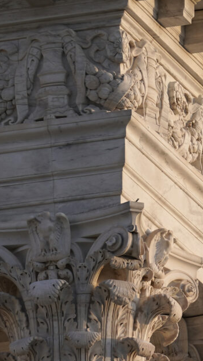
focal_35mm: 611
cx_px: 316
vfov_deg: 3.5
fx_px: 5850
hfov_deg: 2.0
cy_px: 284
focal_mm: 143
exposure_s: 1/500
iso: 125
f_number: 3.5
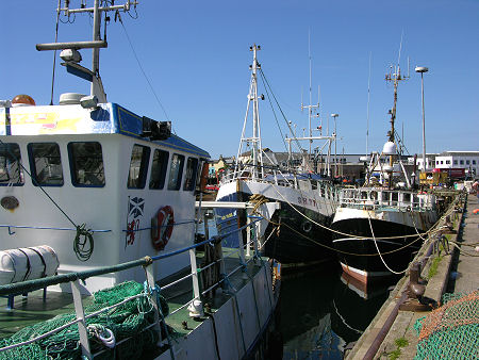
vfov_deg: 40.7
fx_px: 485
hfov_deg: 52.6
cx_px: 240
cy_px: 180
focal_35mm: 35
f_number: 6.3
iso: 50
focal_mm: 8.9
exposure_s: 1/289
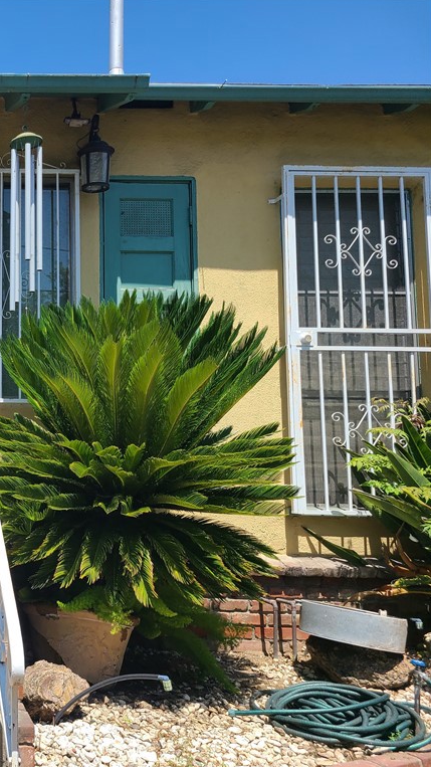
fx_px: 772
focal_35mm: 38
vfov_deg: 52.8
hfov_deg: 27.5
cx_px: -81
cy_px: 382
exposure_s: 1/1967
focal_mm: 5.4
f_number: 1.8
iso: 40
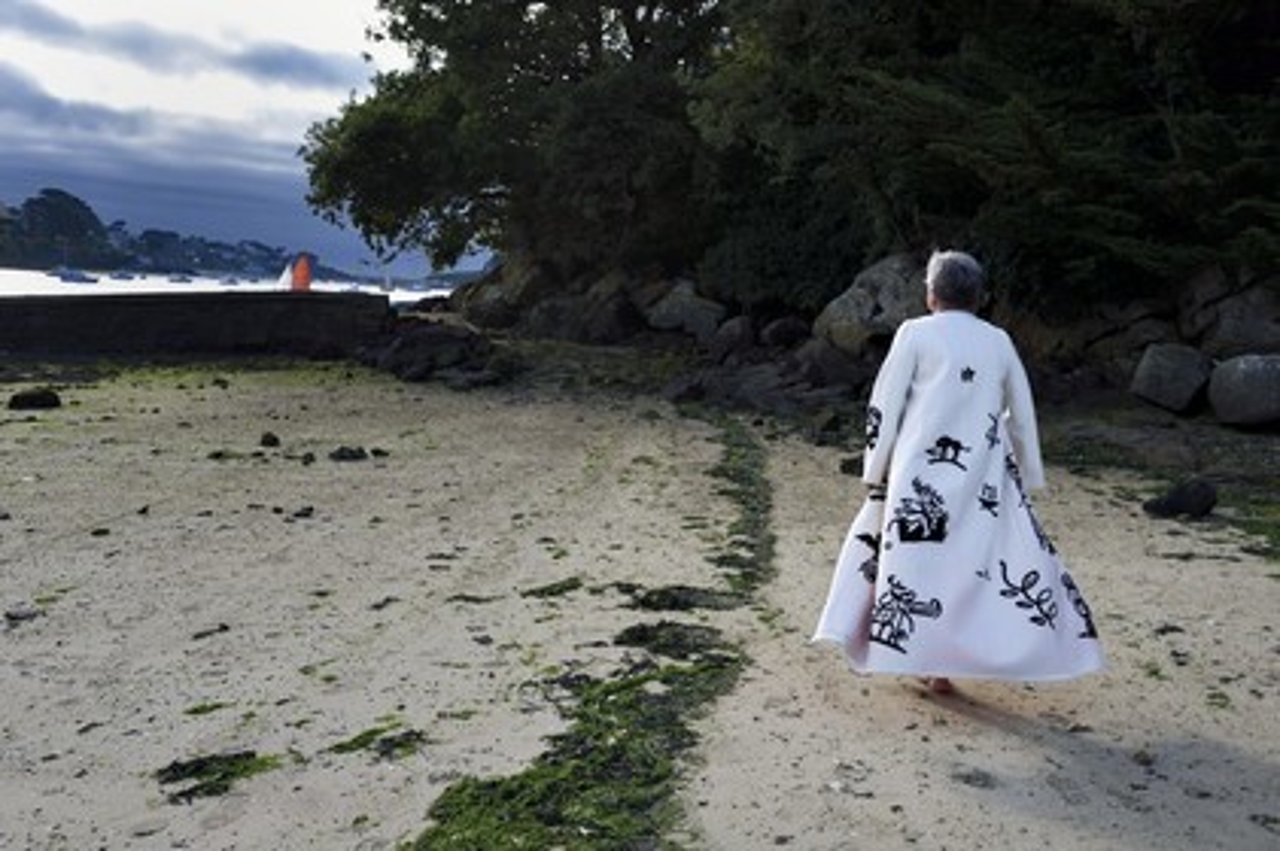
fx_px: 1350
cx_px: 640
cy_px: 426
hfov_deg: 50.7
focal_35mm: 38
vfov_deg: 35.0
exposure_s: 1/320
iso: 200
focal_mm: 38
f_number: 6.3
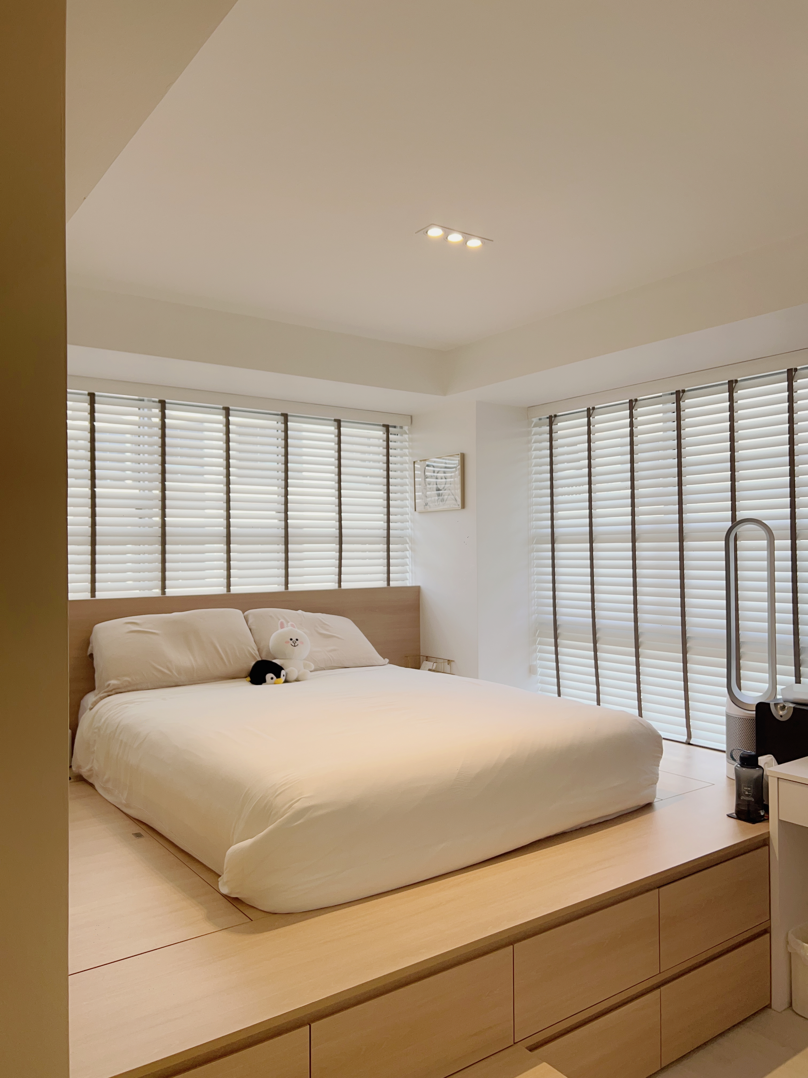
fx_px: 809
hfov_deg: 53.1
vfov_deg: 67.3
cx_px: 404
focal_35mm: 26
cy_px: 539
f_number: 1.5
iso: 32
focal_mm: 5.7
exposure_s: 1/112
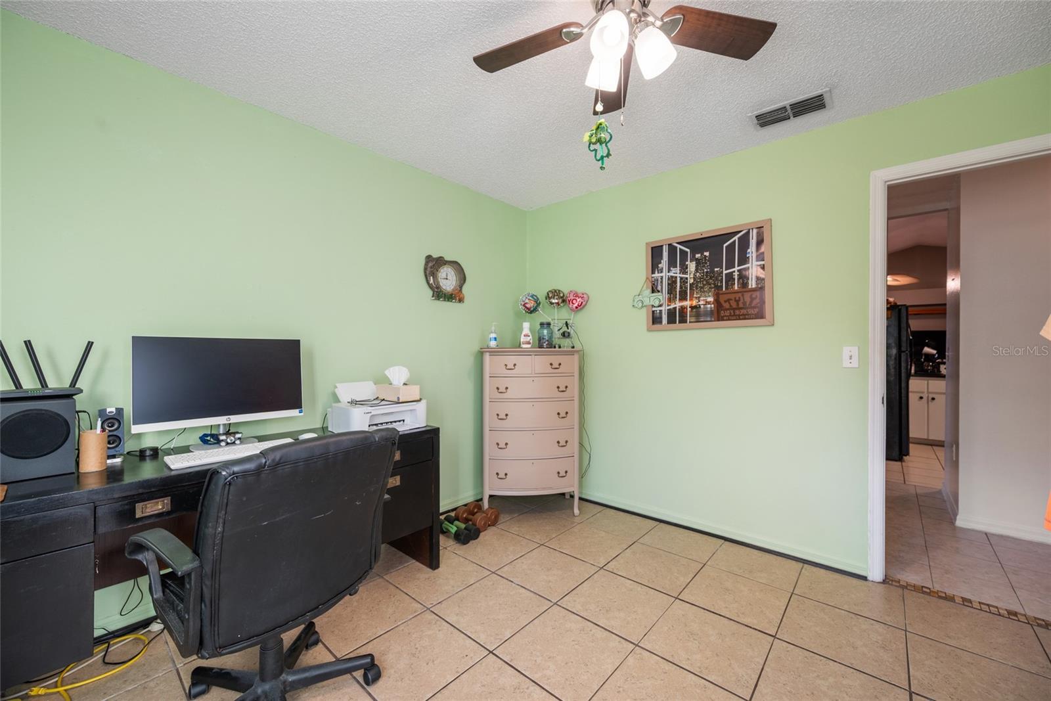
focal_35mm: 14
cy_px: 350
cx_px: 526
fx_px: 409
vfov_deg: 81.2
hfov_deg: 104.2
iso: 250
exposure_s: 1/13
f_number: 6.3
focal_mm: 14
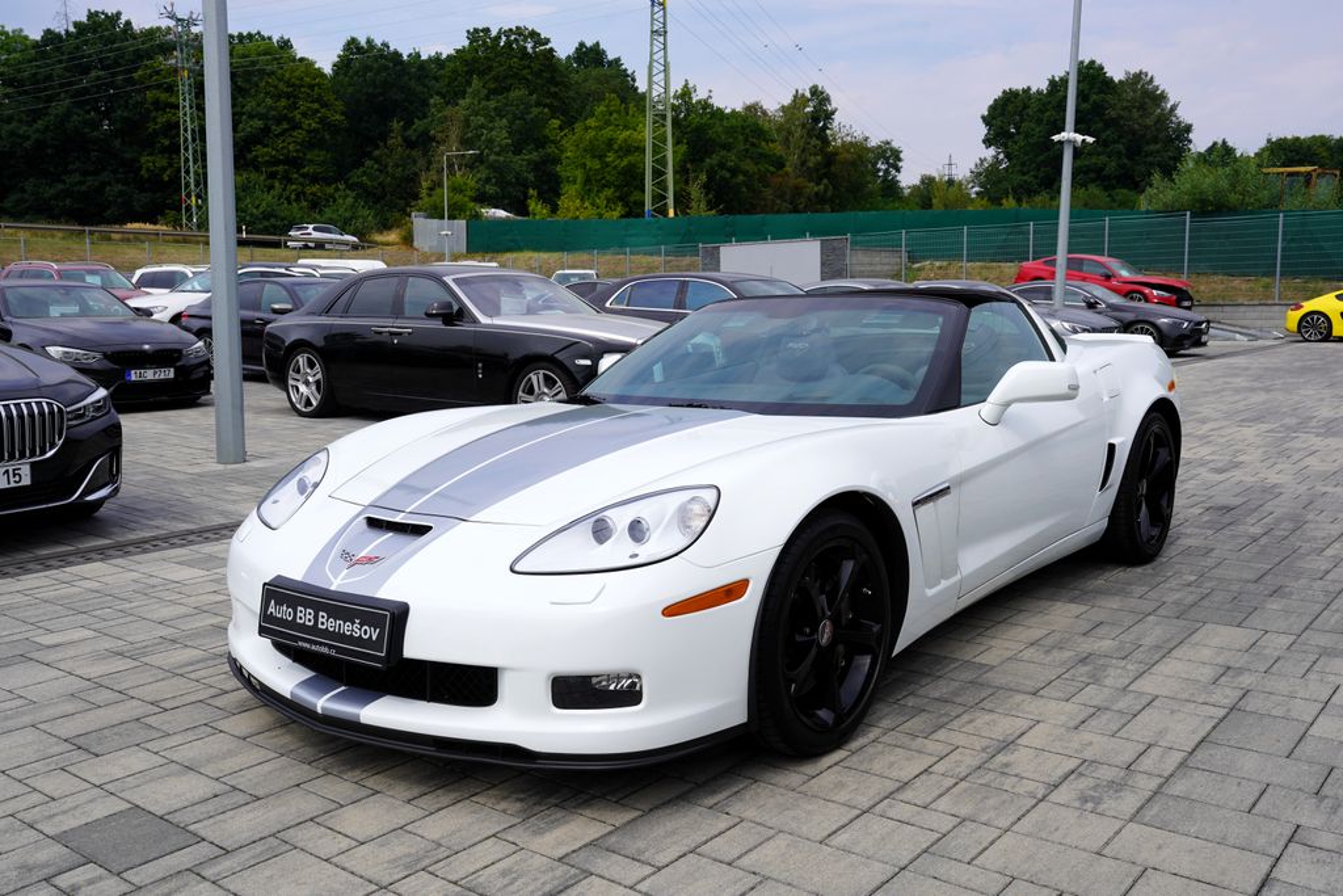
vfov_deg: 42.3
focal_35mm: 31
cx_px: 672
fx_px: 1157
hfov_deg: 60.3
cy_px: 448
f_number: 10
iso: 100
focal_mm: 31
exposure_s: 1/200
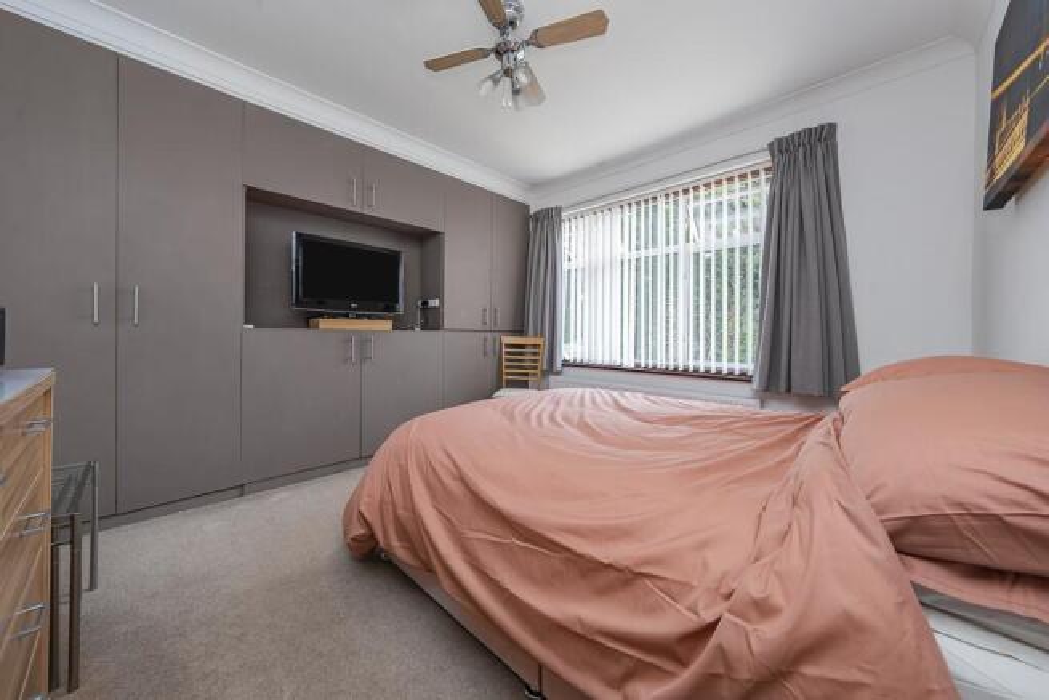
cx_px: 524
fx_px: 350
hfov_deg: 112.6
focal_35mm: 12
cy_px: 350
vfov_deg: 90.0
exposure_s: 1/40
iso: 320
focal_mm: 12
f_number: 9
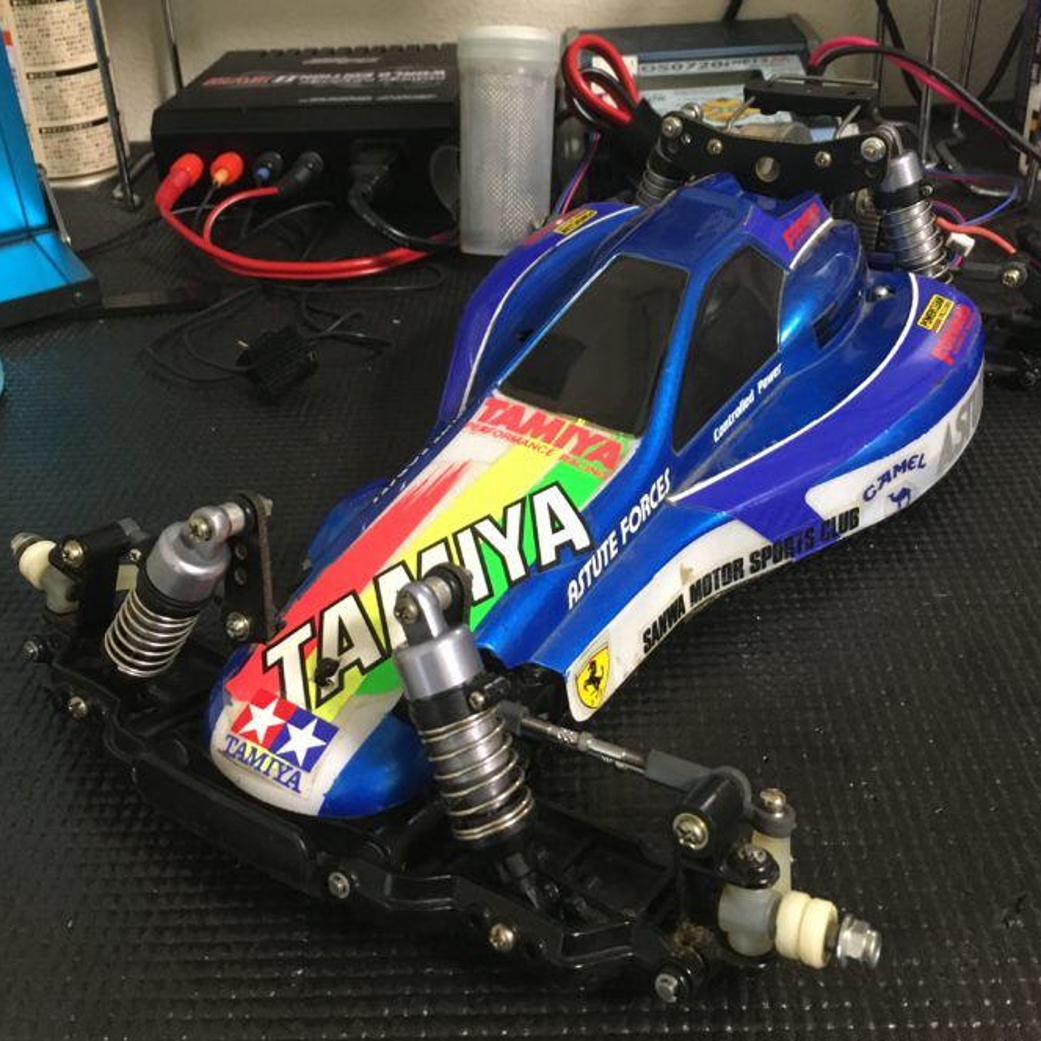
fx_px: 1191
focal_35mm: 35
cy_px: 382
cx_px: 530
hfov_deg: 47.2
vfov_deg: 46.7
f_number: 2.2
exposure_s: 1/20
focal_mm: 4.15
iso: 200
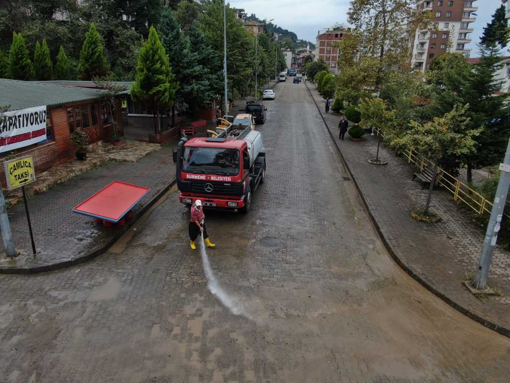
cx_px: 255
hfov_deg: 71.6
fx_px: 354
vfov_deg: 56.8
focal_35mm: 24
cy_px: 192
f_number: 2.8
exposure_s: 1/640
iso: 100
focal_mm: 4.39
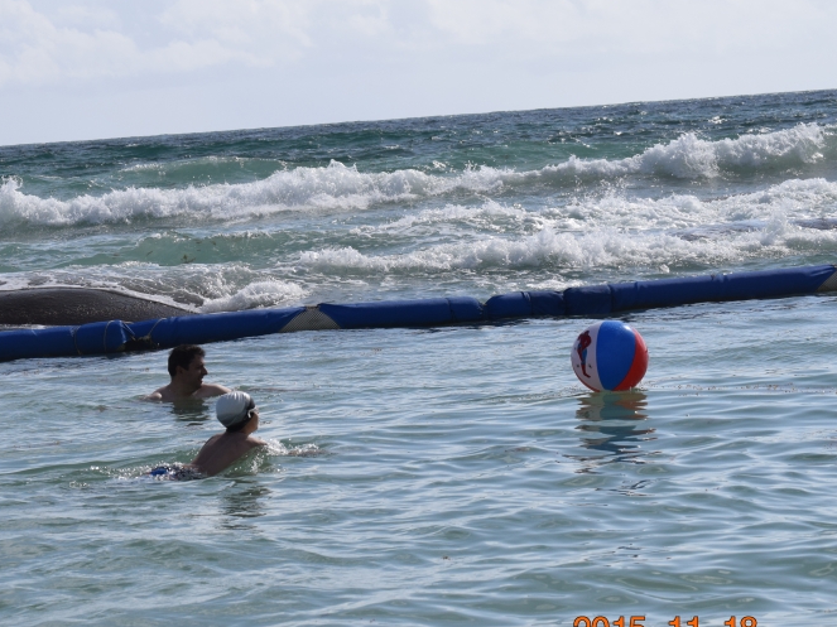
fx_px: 3336
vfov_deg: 10.7
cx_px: 234
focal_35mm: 138
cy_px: 265
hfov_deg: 14.3
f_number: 8
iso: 400
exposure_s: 1/2000
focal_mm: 62
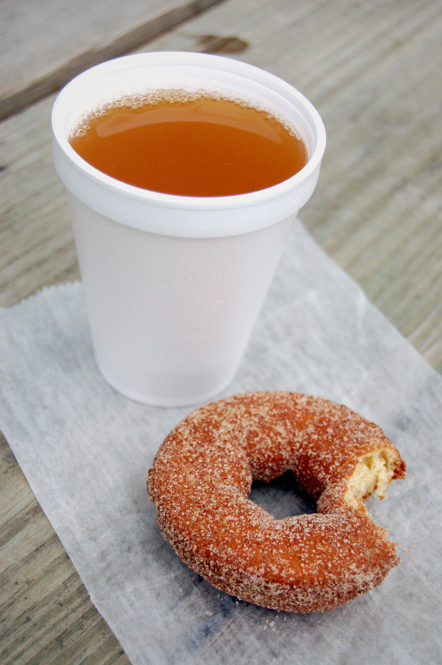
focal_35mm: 69
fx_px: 1273
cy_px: 332
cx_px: 221
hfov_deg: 19.7
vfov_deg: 29.3
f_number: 5.3
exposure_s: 1/2000
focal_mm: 46
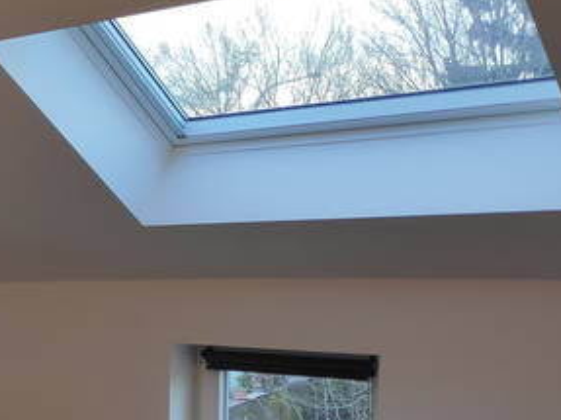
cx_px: -125
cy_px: 359
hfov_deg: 29.6
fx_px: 891
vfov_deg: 25.9
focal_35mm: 55
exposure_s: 1/102
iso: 100
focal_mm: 3.94
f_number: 1.9
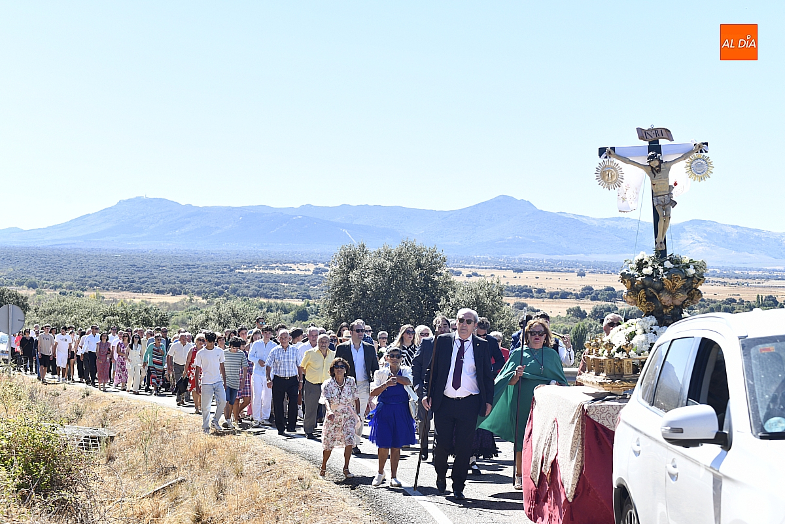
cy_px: 262
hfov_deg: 28.8
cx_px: 392
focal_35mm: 70
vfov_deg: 19.5
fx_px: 1526
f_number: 6.3
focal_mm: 70
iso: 200
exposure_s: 1/320
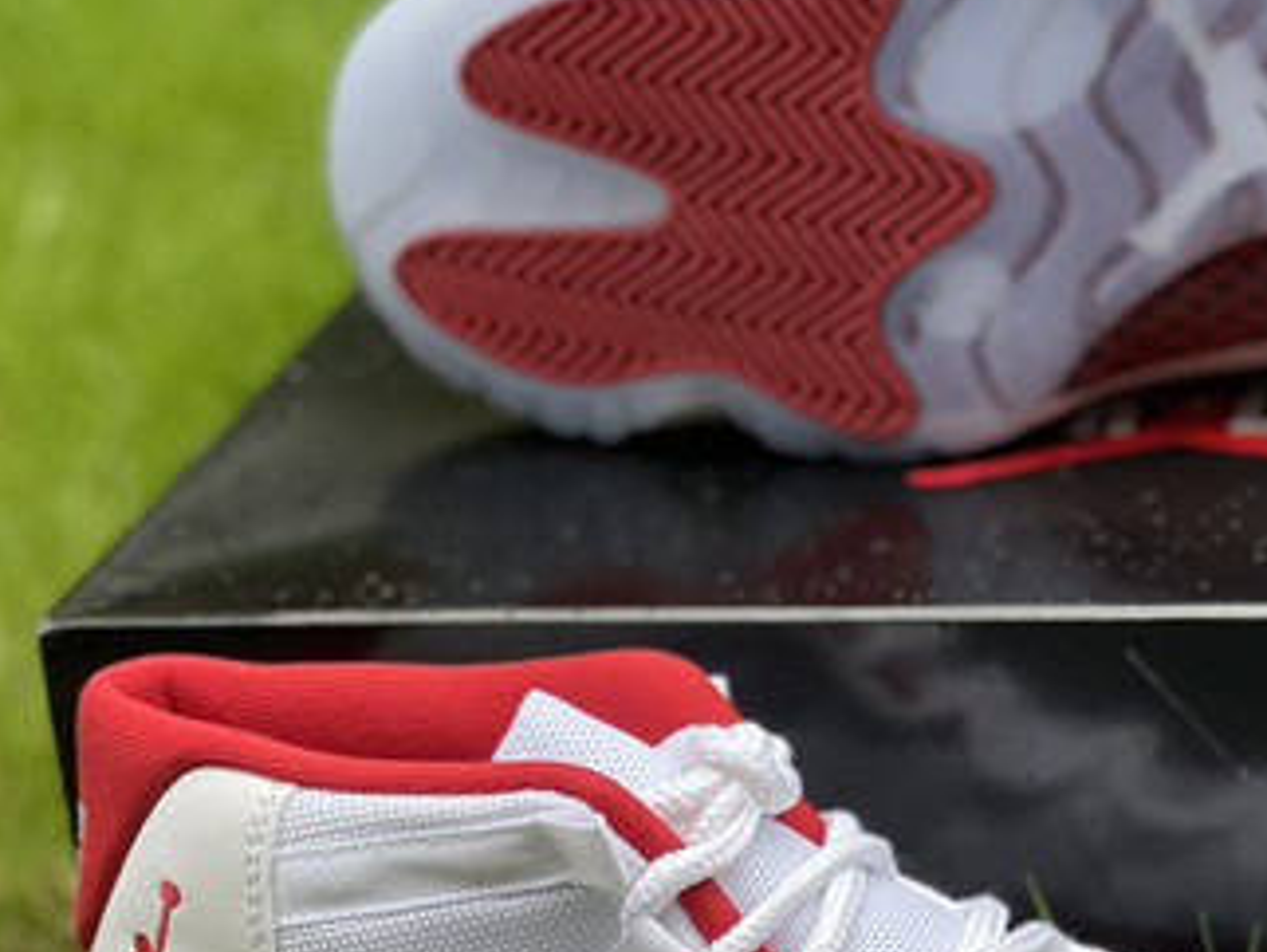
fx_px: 5384
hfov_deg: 13.3
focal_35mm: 147
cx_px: 1066
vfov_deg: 10.1
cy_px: 745
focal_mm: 7.5
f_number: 2.2
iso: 80
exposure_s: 1/121
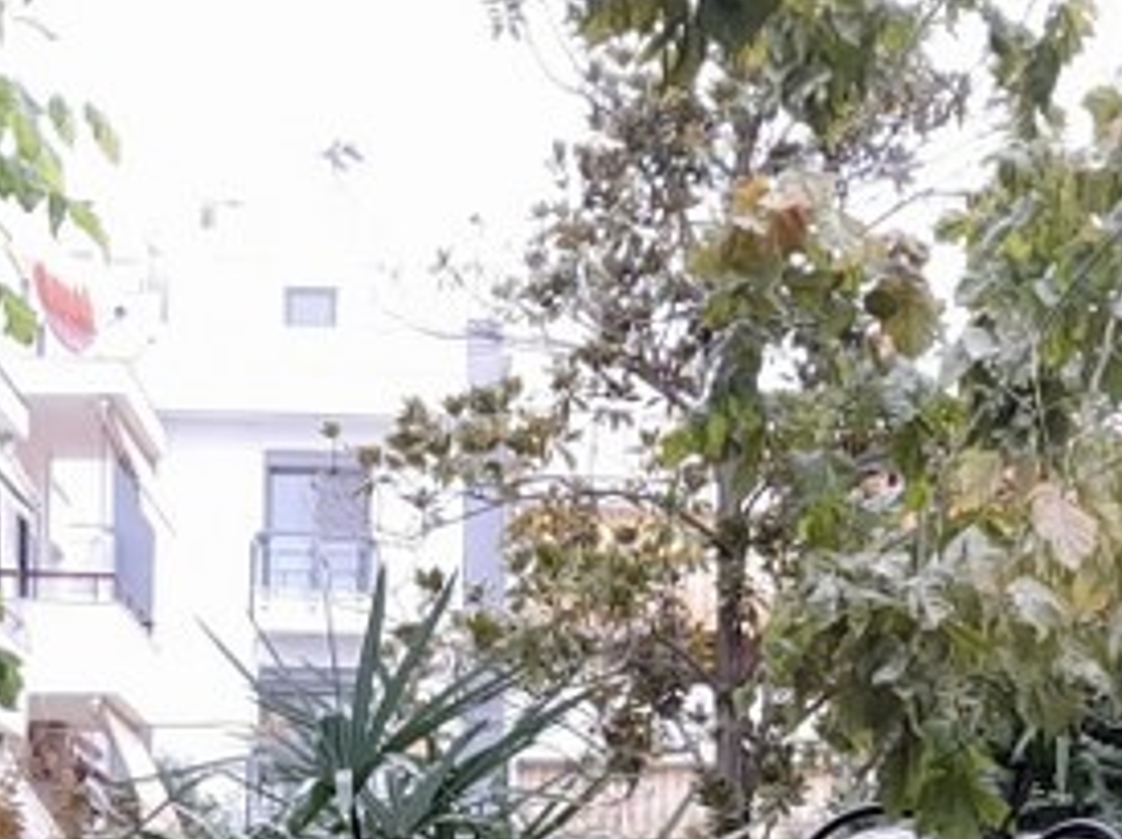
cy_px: 1097
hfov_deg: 16.8
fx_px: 3789
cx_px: 508
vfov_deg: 12.3
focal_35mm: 117
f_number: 2
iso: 32
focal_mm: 4.6
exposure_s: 1/100
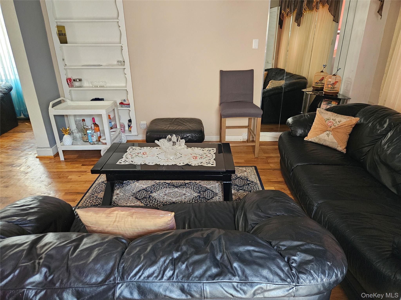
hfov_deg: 73.9
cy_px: 150
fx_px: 266
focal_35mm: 23
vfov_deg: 58.9
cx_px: 200
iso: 800
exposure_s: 1/60
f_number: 1.8
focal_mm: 5.4
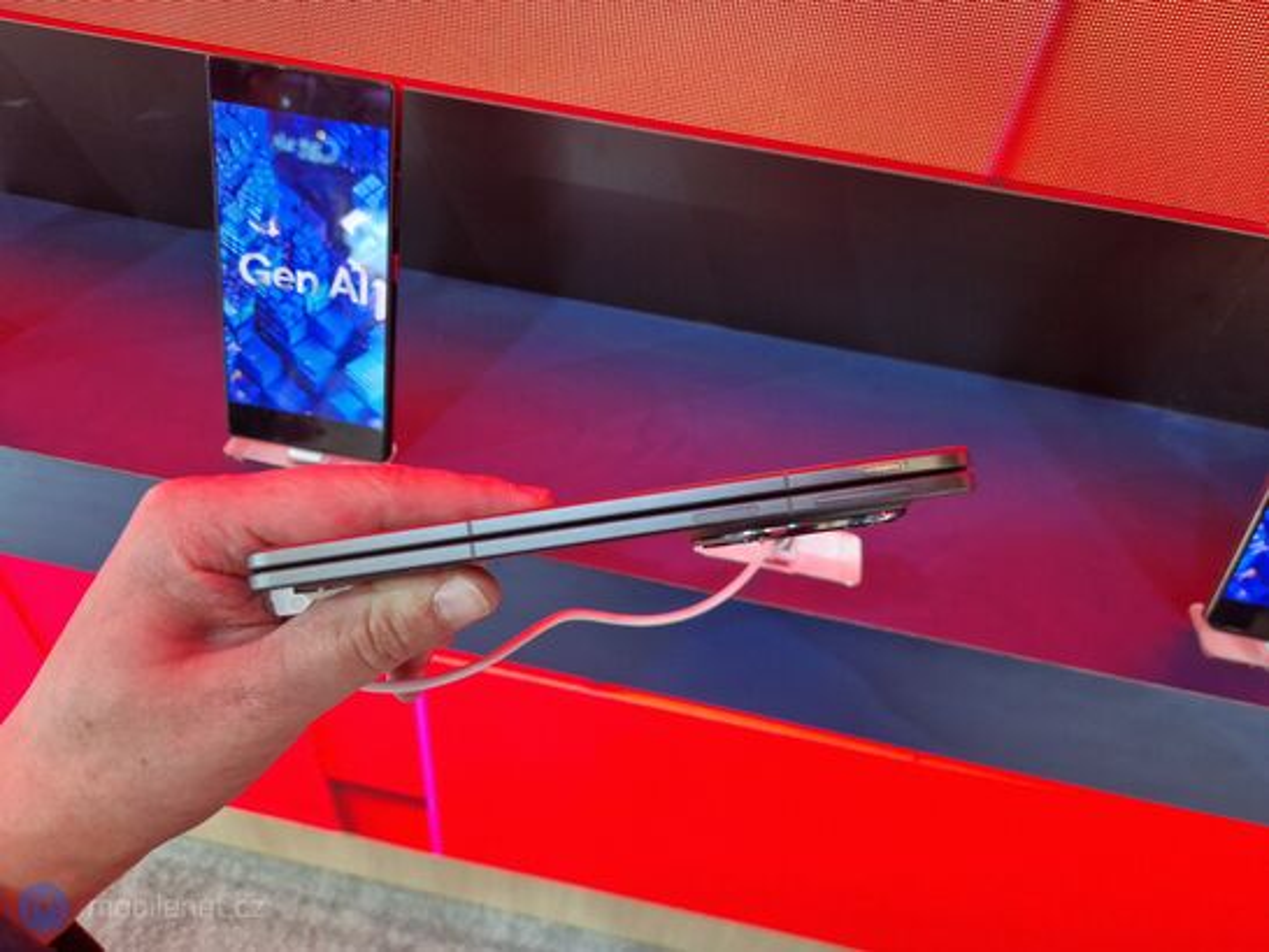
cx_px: 634
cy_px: 476
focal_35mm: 23
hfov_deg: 73.9
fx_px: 844
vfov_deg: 58.9
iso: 160
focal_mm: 5.4
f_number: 1.8
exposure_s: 1/53
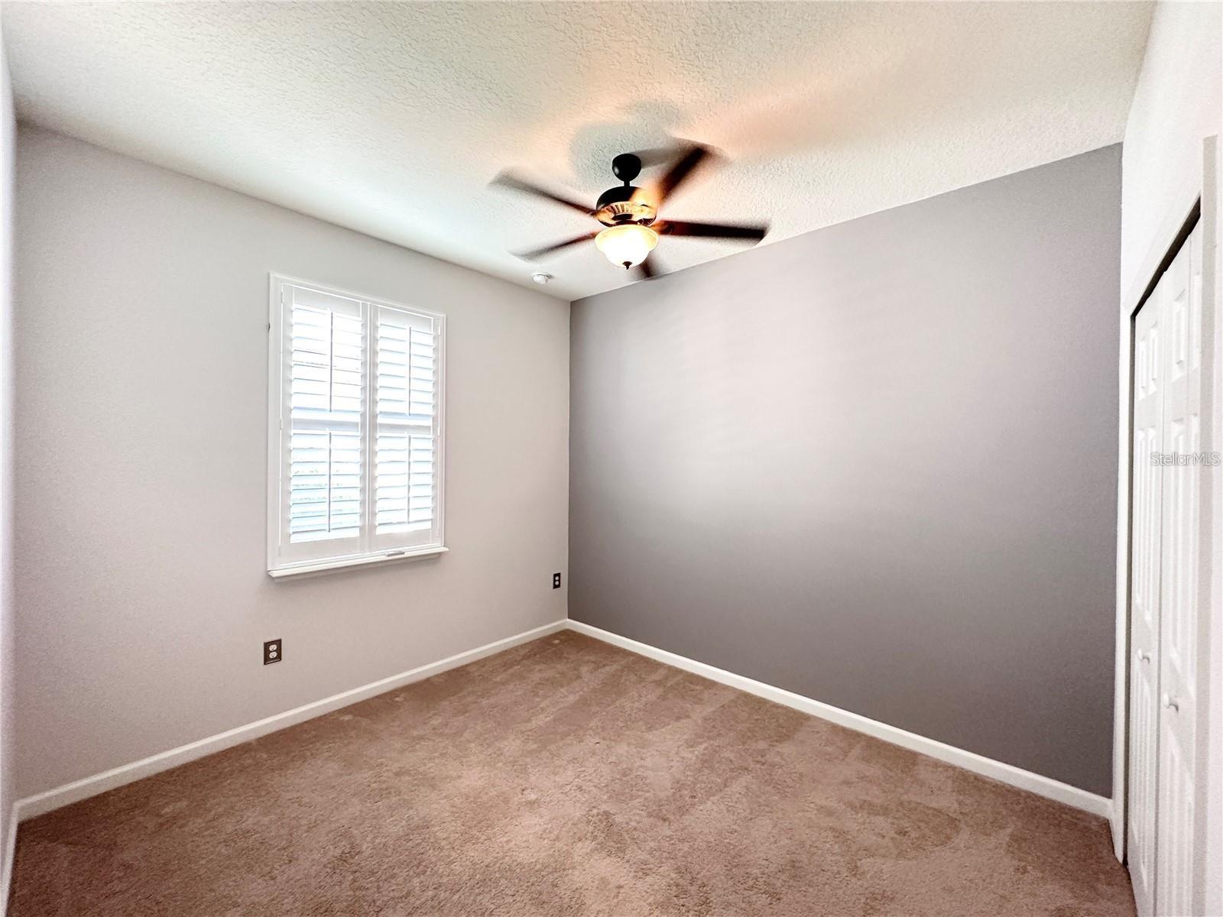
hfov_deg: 102.1
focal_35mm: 14
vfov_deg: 85.7
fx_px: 495
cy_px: 458
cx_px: 612
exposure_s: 1/60
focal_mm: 2.22
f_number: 2.2
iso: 400
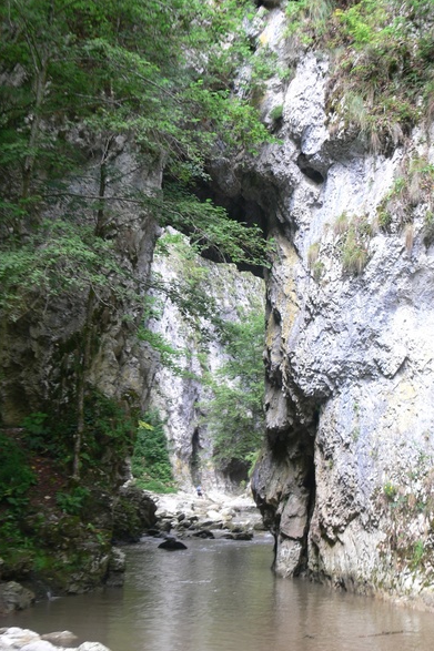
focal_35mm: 61
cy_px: 324
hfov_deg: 22.2
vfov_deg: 32.9
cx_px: 241
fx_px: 1104
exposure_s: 1/30
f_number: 3.2
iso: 80
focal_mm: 12.3
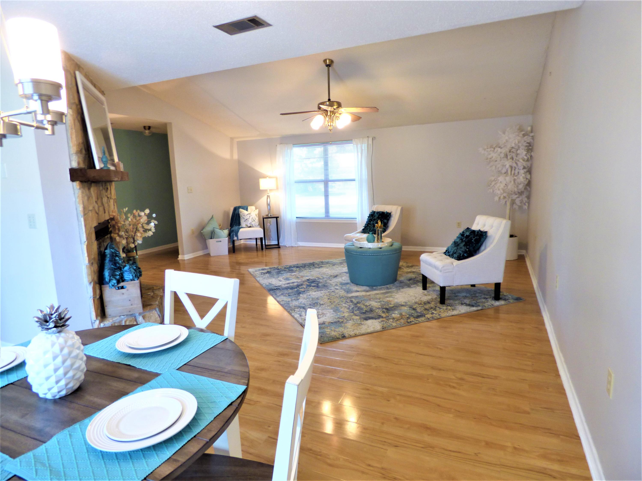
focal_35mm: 20
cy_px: 240
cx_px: 321
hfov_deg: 81.7
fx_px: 371
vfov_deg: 66.0
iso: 100
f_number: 2.8
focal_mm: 3.58
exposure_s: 1/15
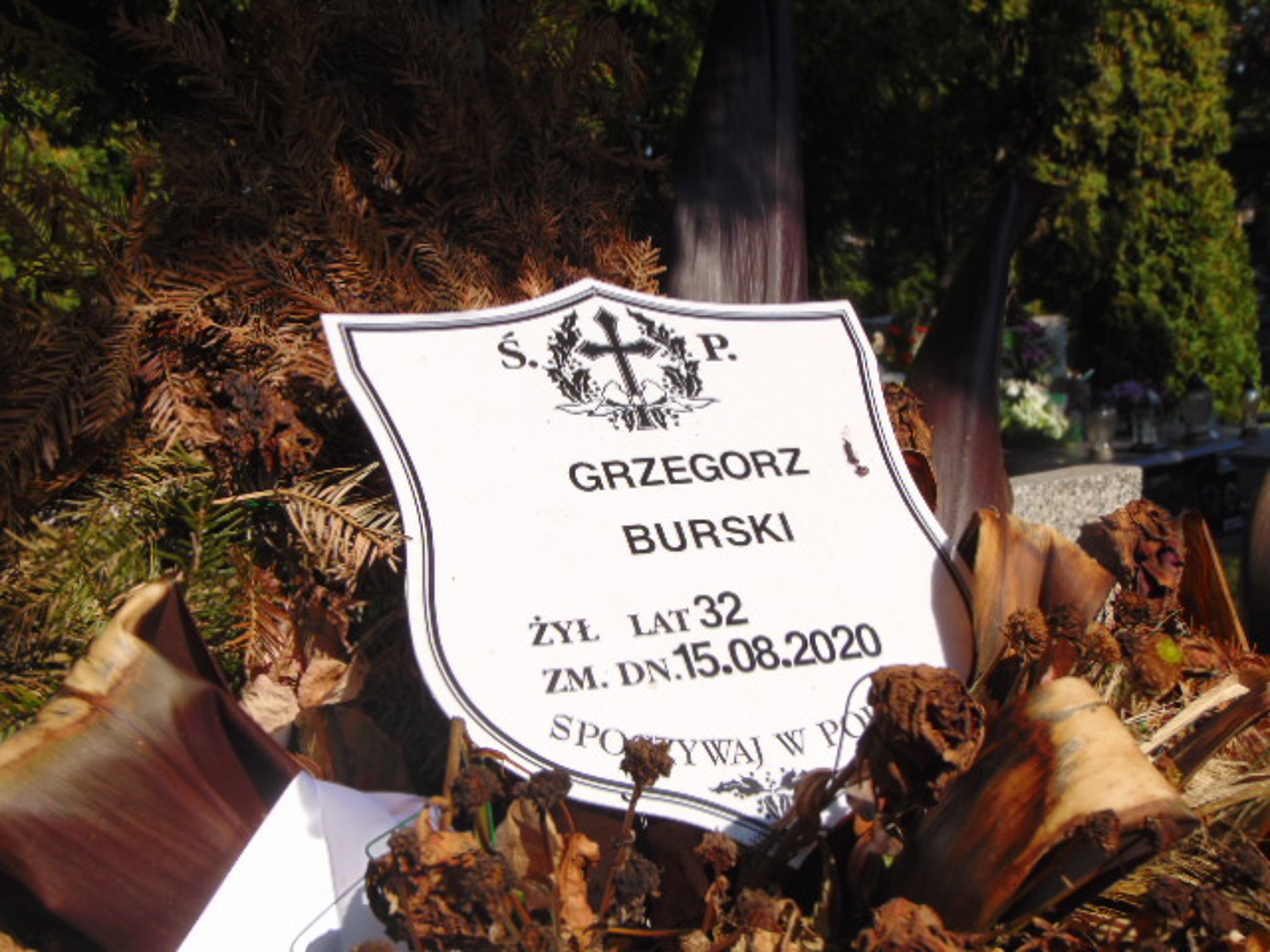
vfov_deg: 24.4
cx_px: 635
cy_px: 476
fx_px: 2201
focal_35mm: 60
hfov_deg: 32.2
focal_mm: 10.8
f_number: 9.3
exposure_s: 1/250
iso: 80
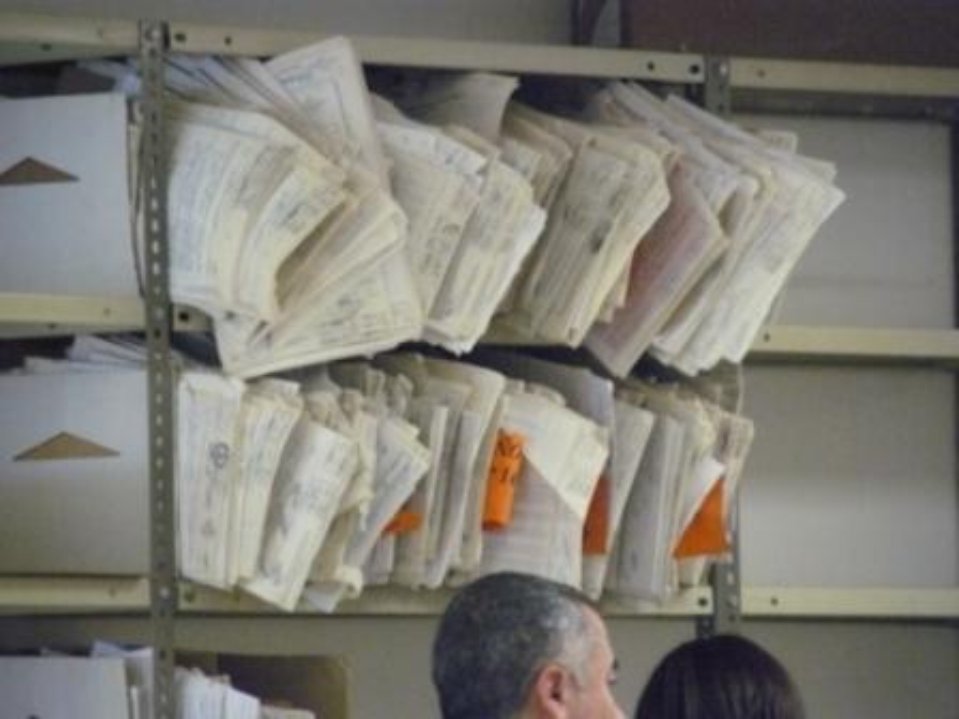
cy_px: 360
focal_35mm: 432
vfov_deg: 3.4
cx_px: 480
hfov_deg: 4.6
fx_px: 11968
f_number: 3.3
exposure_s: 1/50
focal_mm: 72
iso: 800
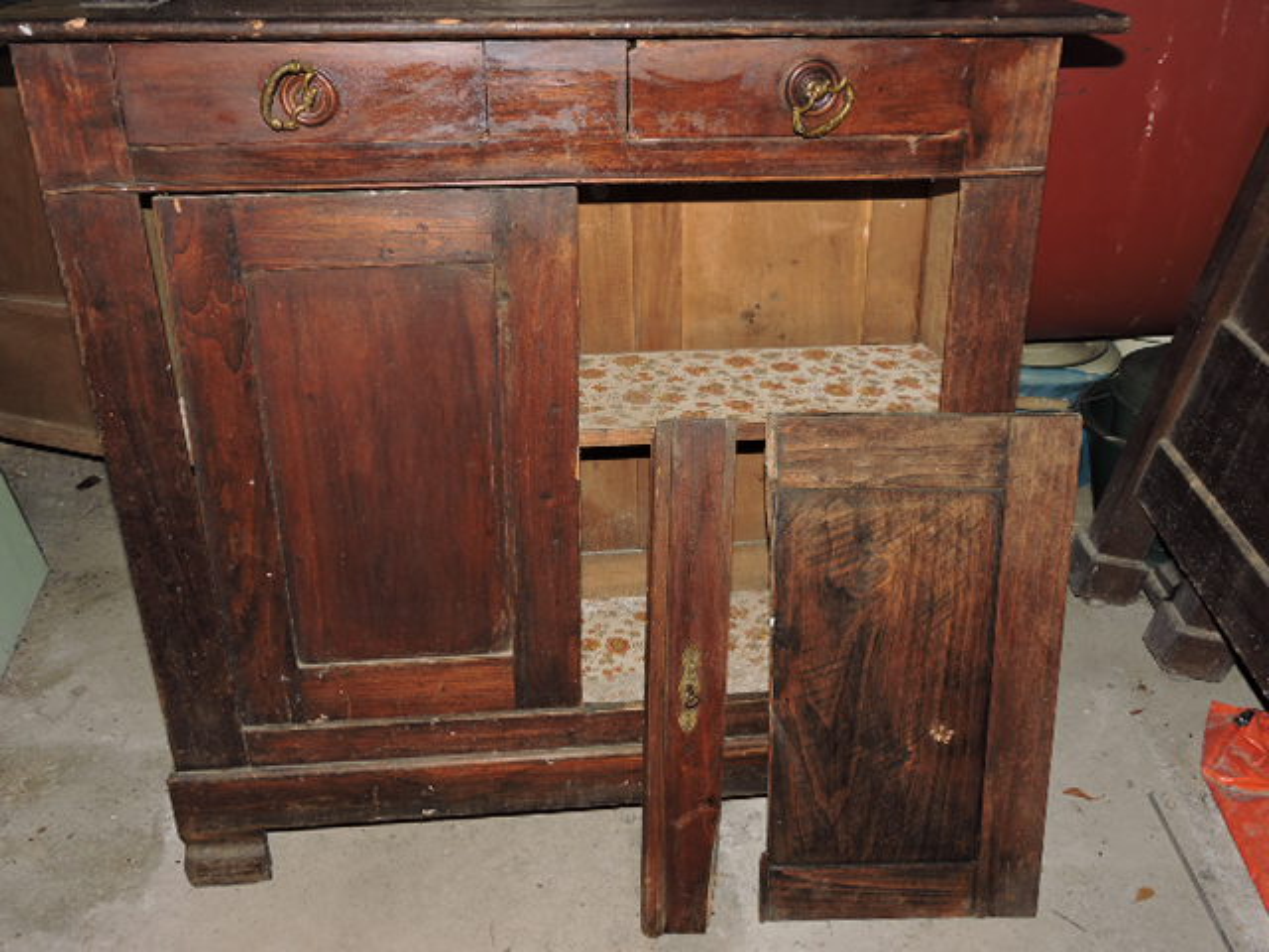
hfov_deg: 55.4
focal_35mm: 33
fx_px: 1210
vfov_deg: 42.9
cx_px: 634
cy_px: 476
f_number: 3.6
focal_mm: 5.9
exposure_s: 1/60
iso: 100
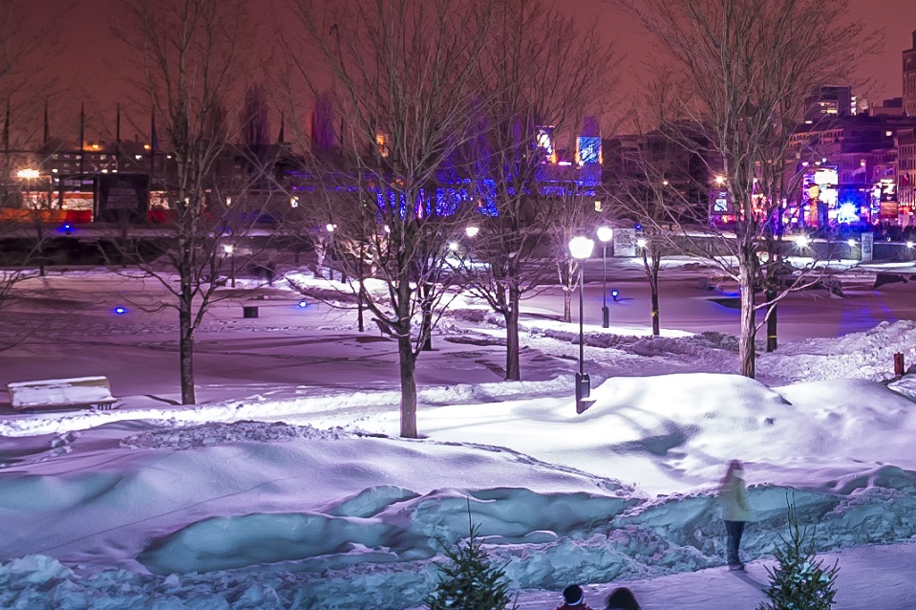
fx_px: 1932
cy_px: 140
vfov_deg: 17.8
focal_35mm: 76
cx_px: 1149
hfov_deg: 23.9
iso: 200
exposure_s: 5
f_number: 8
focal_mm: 18
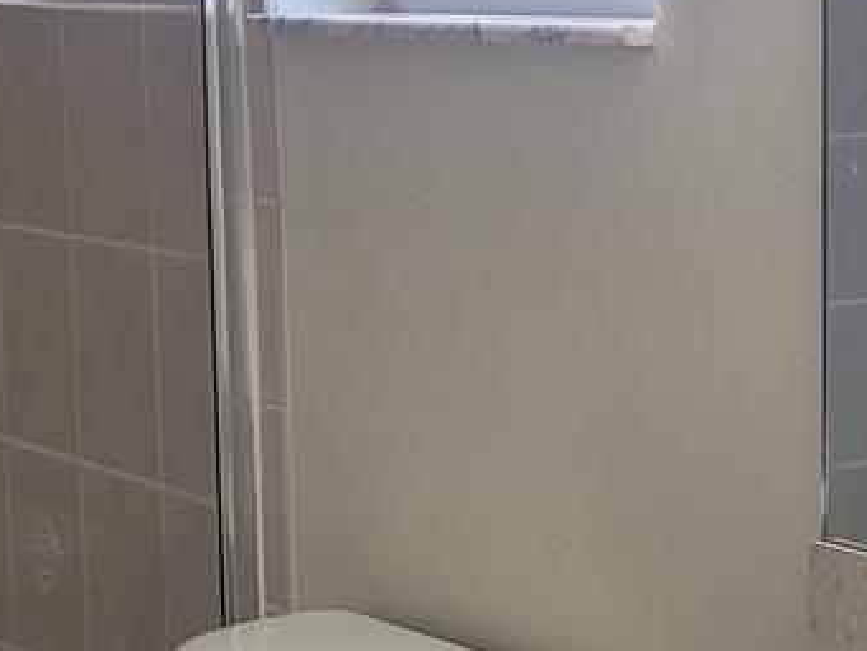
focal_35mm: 122
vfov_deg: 12.1
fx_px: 3057
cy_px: 514
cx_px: 613
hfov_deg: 16.1
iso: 80
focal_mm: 5.4
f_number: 1.8
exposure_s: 1/120
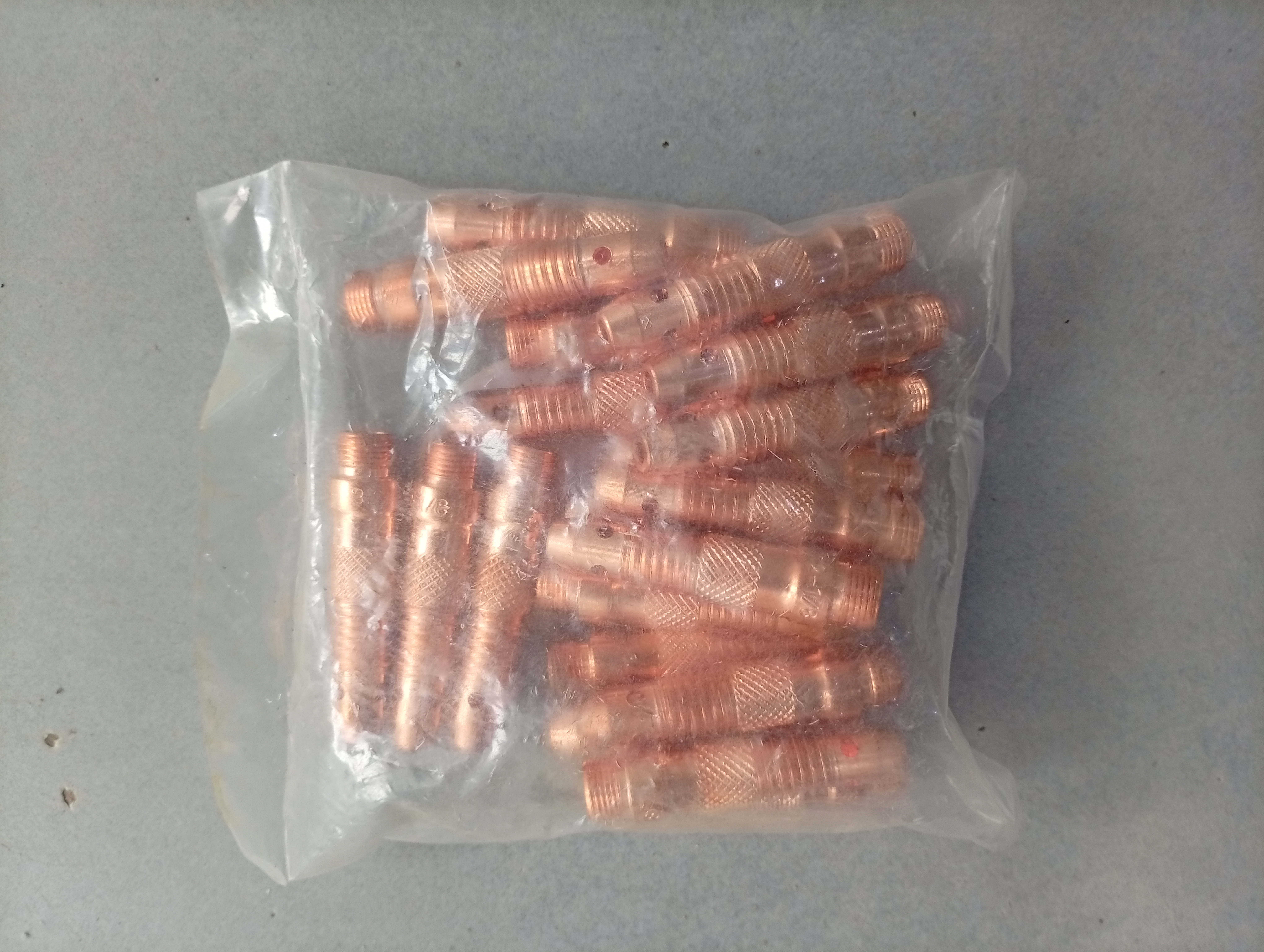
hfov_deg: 65.2
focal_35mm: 27
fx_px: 987
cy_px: 476
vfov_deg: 51.5
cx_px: 632
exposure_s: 1/100
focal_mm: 3.84
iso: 92
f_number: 1.8
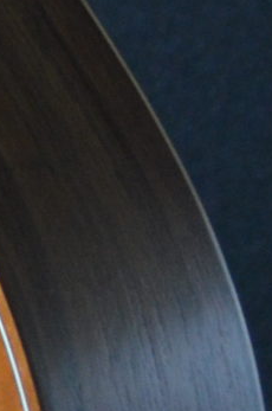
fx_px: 3277
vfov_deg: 7.1
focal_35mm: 288
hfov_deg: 4.6
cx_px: -504
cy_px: -59
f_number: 4.2
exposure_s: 1/15
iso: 1100
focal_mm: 26
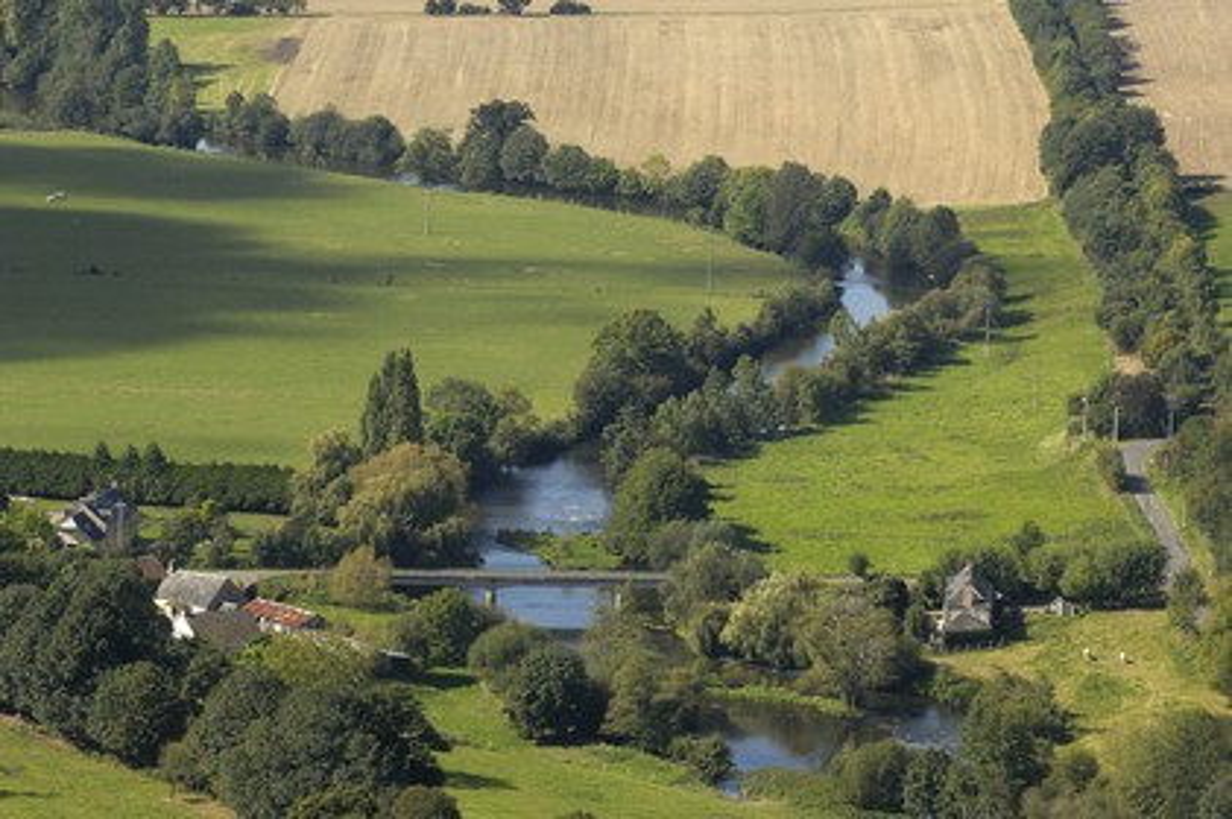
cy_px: 410
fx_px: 6668
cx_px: 616
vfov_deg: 7.0
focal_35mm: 195
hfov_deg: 10.6
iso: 100
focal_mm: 130
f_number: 5
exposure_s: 1/400
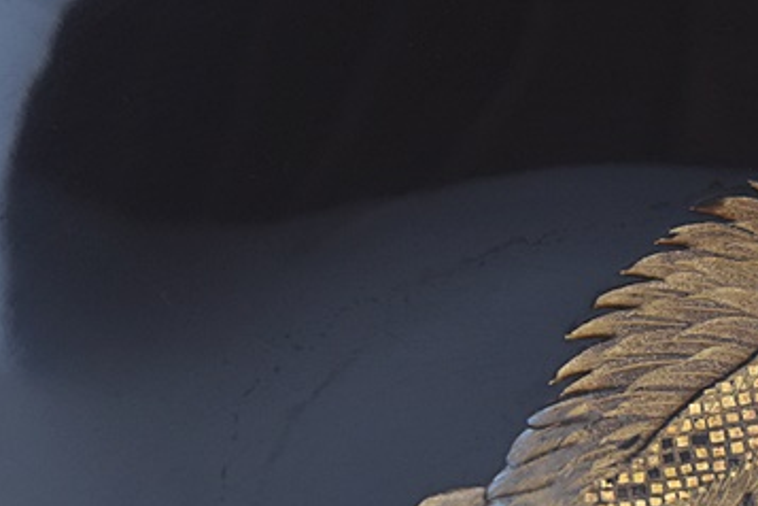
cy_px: 568
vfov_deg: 6.6
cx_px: 650
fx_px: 4385
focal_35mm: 208
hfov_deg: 9.8
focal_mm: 55
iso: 800
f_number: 5.6
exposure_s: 1/10
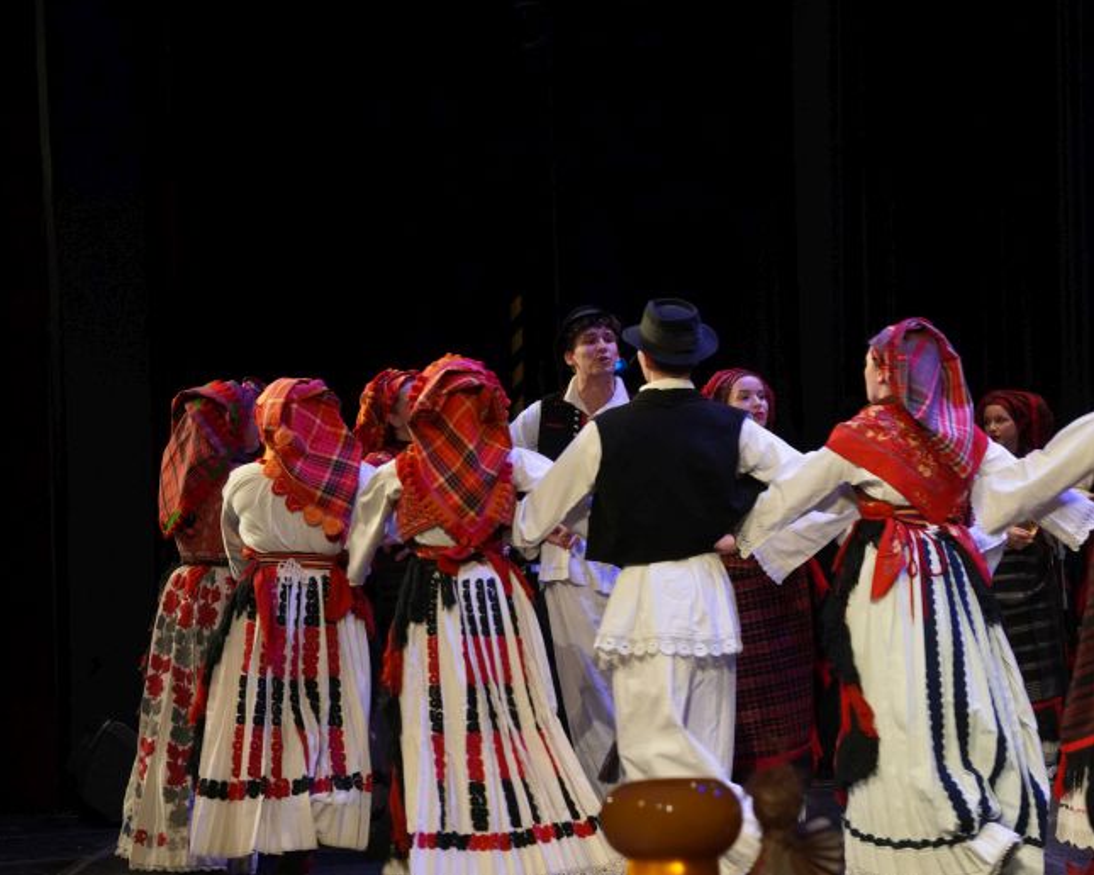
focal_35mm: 108
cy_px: 478
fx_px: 3497
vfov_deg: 14.3
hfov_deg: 17.8
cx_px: 543
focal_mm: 50
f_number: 3.5
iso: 1250
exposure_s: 1/160
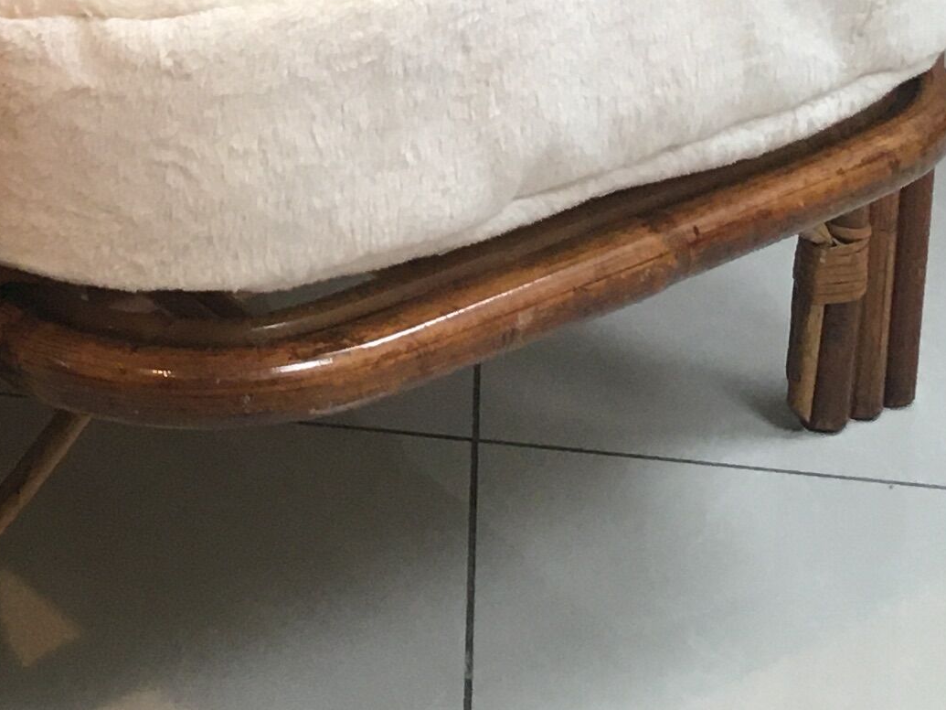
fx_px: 3088
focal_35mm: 113
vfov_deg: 12.3
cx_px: 23
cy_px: -461
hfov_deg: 17.1
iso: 64
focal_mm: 4.15
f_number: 2.2
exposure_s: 1/33
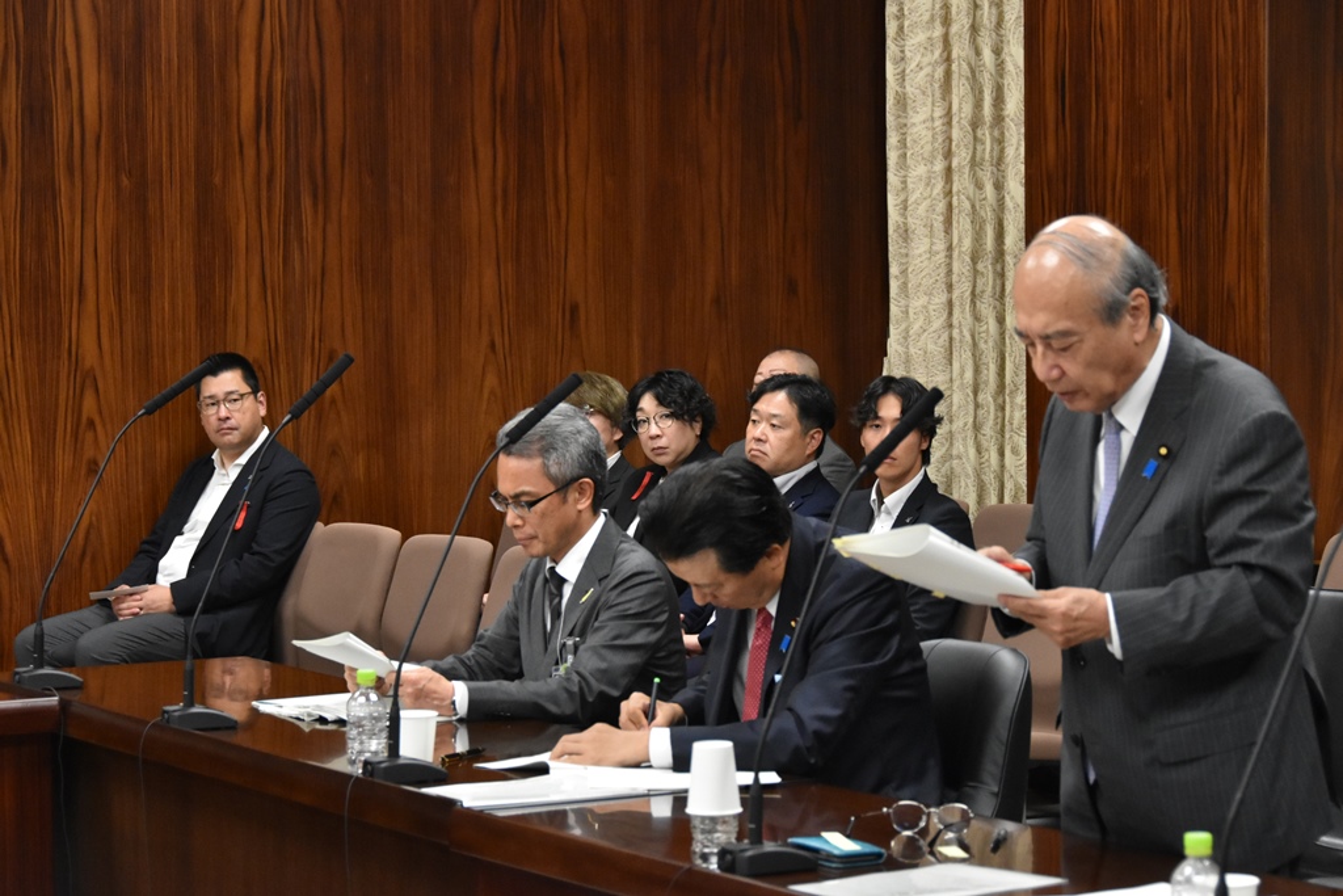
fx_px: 3917
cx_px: 672
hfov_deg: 19.5
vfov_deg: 13.0
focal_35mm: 105
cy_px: 448
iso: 2500
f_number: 6.3
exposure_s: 1/160
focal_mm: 70
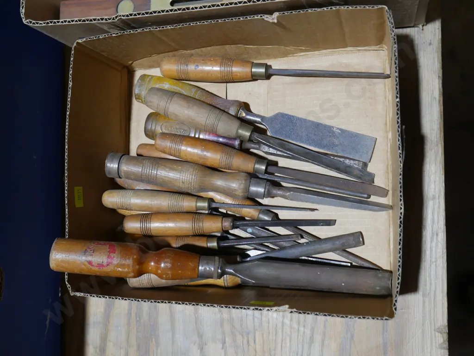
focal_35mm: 34
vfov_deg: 41.8
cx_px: 237
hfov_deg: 54.0
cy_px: 178
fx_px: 466
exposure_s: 1/60
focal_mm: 17
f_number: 5.6
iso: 640
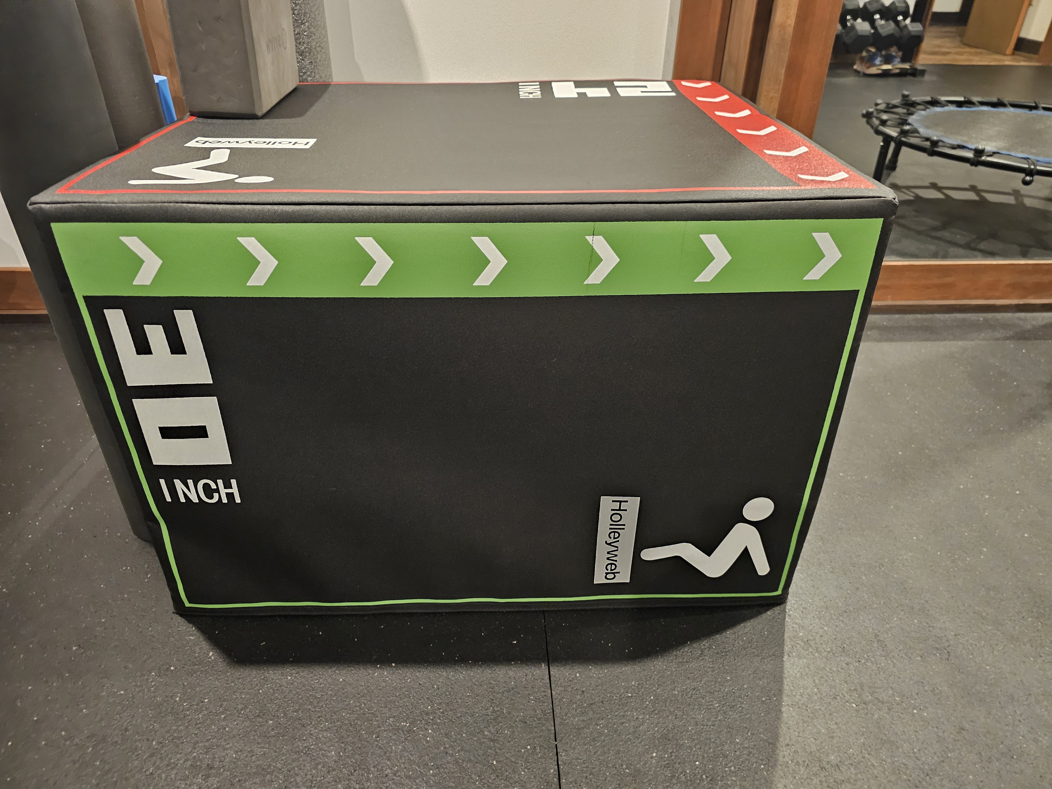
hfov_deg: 73.9
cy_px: 394
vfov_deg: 58.9
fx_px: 699
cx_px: 526
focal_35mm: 23
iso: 1250
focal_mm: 6.3
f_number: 1.7
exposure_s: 1/24
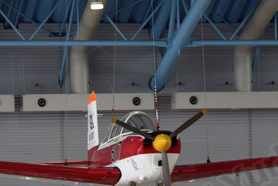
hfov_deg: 9.3
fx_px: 1716
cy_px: 166
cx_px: 178
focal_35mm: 222
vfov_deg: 6.2
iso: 400
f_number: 4.5
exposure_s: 1/60
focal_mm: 72
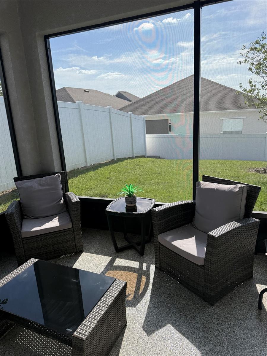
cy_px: 178
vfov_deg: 71.6
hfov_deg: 56.8
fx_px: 247
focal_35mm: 24
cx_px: 134
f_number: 1.78
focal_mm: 6.76
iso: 80
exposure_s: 1/3425
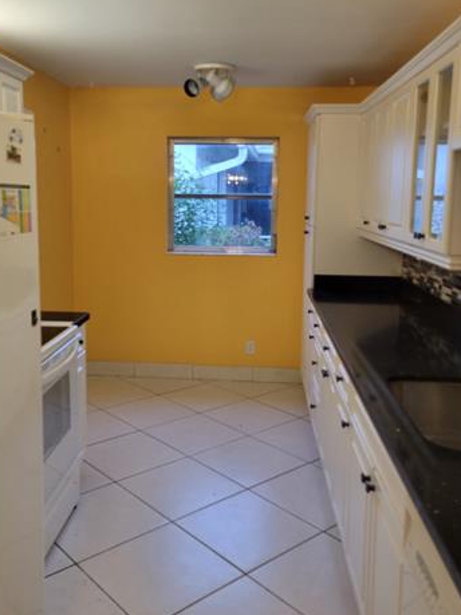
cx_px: 197
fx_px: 604
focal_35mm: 34
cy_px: 280
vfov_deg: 53.9
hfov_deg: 41.7
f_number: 1.8
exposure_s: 1/120
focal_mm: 5.4
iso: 160
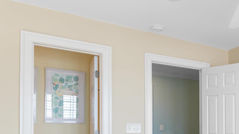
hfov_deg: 39.4
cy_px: 126
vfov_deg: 28.3
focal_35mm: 40
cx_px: 274
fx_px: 253
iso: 100
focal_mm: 11
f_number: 4.8
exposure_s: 1/13
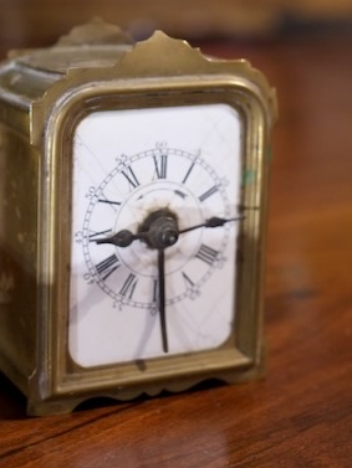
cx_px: 122
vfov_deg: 23.9
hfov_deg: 18.2
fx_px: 1098
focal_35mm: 81
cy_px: 128
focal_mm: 35
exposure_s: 1/125
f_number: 4
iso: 3200
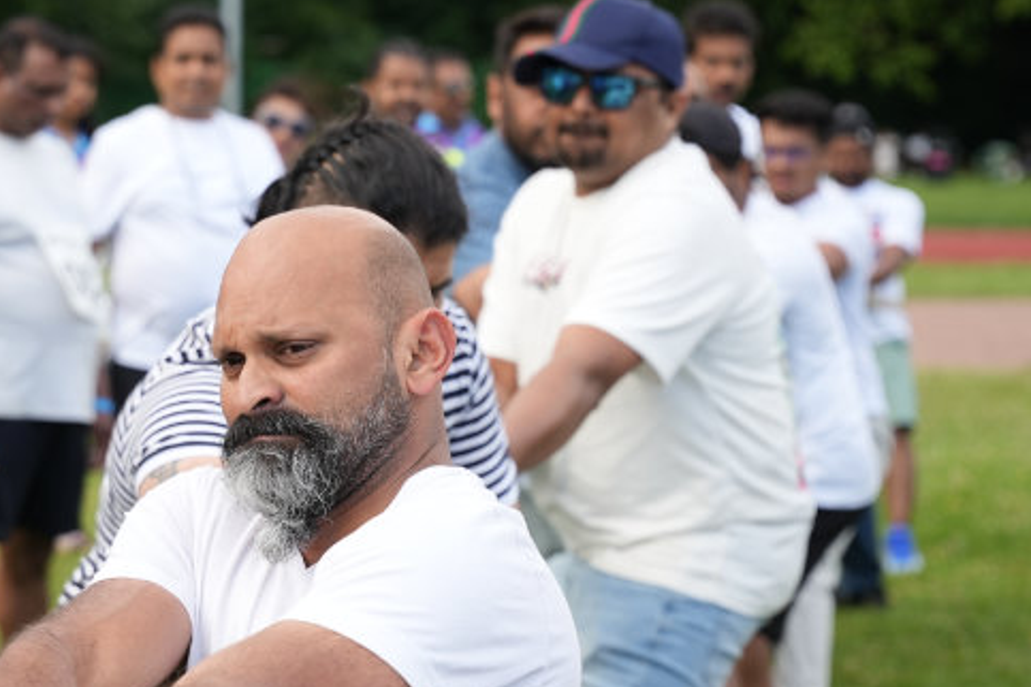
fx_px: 3180
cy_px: 436
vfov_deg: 12.3
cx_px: 263
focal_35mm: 111
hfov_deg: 18.3
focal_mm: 52.5
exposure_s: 1/1000
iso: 250
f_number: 2.8
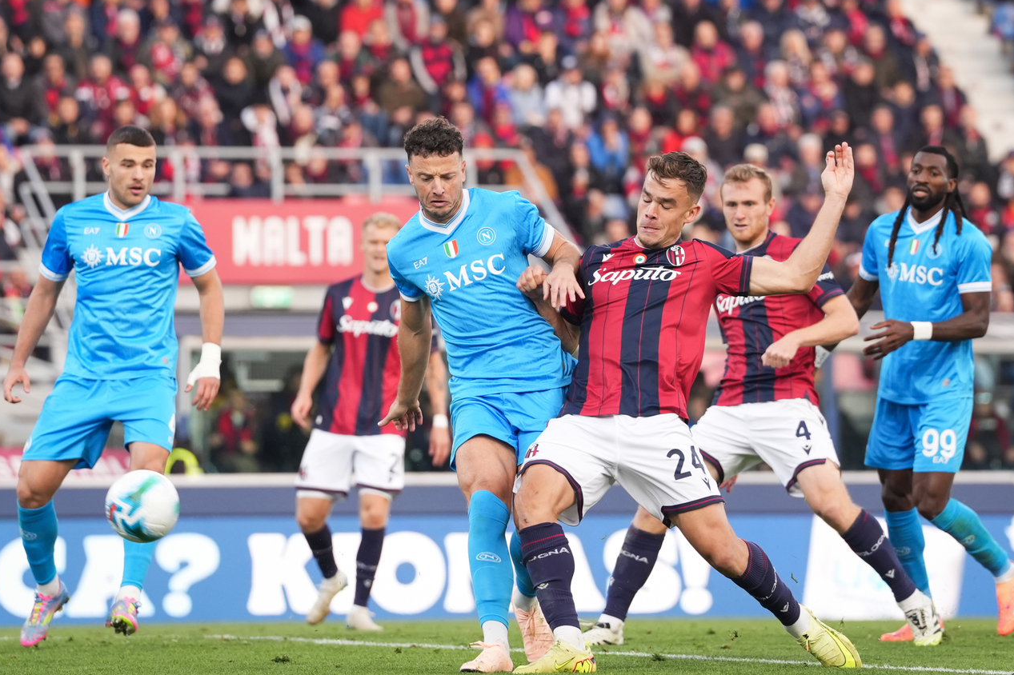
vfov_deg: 6.2
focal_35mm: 221
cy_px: 336
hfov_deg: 9.3
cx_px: 542
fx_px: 6223
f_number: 3.5
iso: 1250
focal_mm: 200
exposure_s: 1/1600
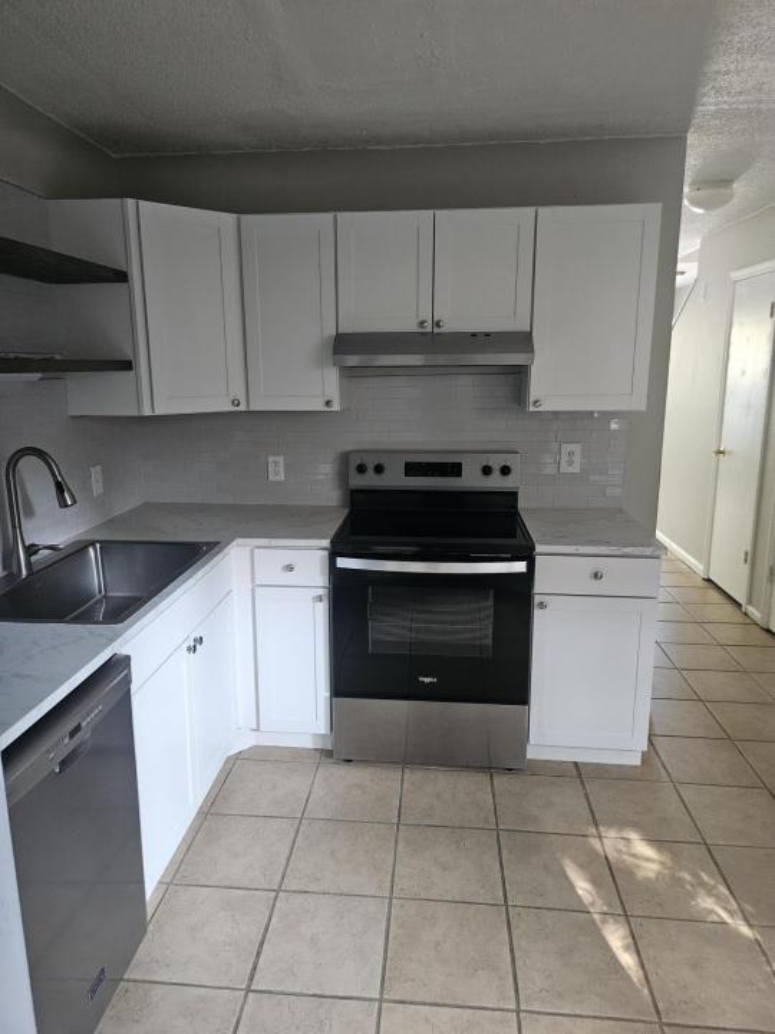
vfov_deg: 73.9
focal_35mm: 23
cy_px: 517
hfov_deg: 58.9
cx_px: 388
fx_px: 687
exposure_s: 1/120
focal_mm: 5.4
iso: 1000
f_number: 1.8
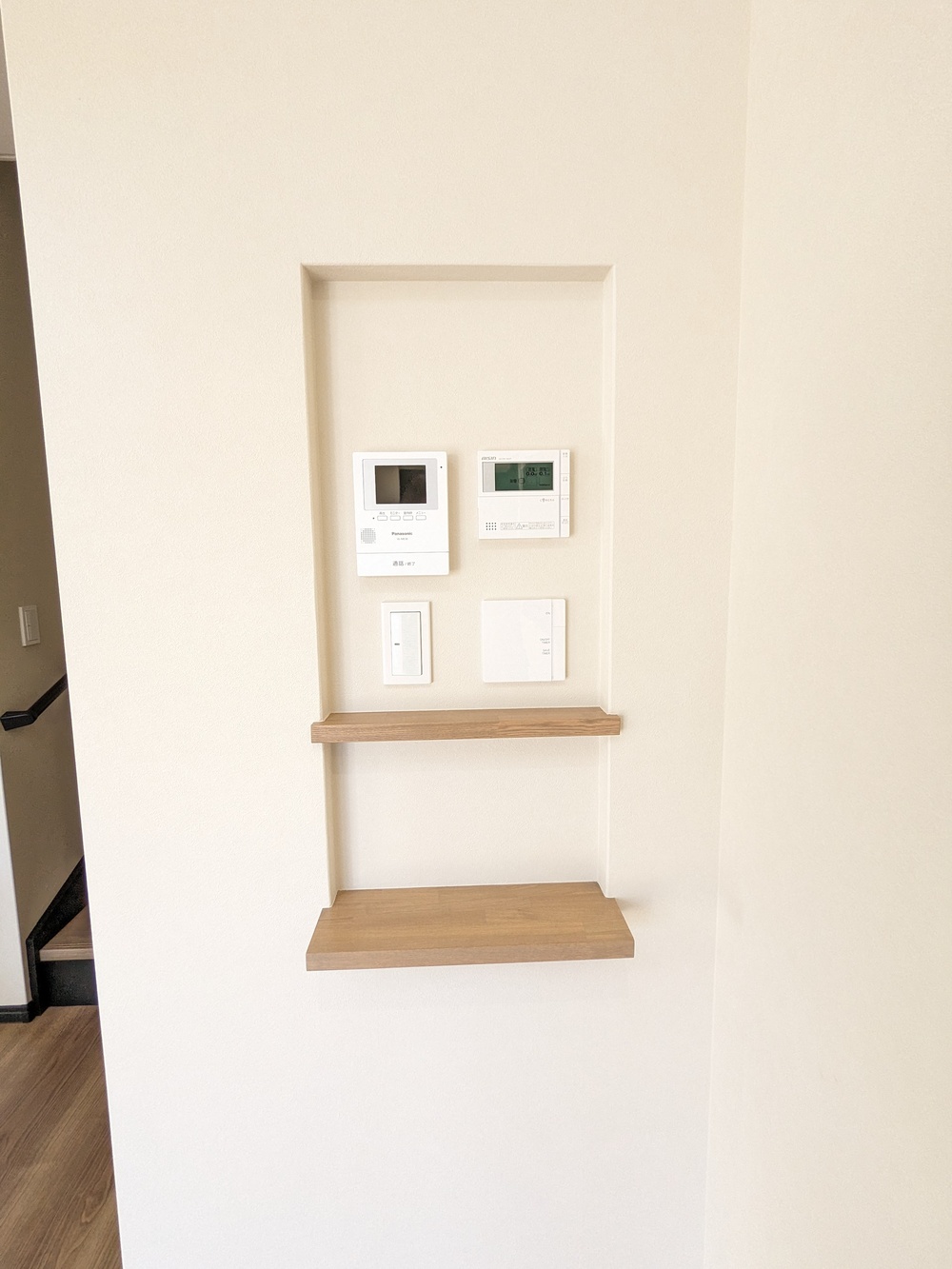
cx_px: 476
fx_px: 587
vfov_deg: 94.5
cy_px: 634
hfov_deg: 78.1
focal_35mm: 16
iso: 249
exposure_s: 1/120
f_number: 2.2
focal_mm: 2.35
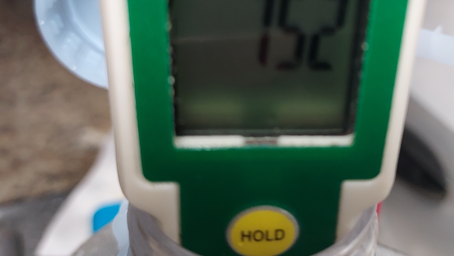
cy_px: 55
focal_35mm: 37
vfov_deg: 31.3
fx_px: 445
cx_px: 284
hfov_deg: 53.4
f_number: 1.8
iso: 500
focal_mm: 4.6
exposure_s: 1/25
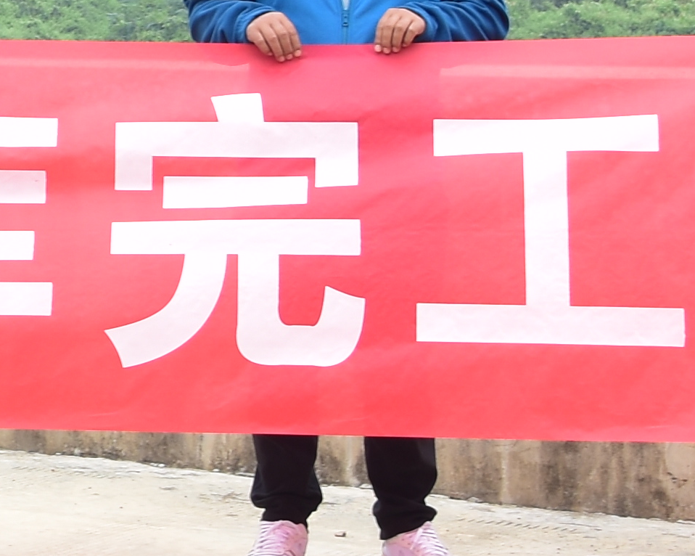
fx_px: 3990
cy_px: -183
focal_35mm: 194
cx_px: -376
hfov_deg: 9.6
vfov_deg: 7.9
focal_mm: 22
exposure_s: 1/80
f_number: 5
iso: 100
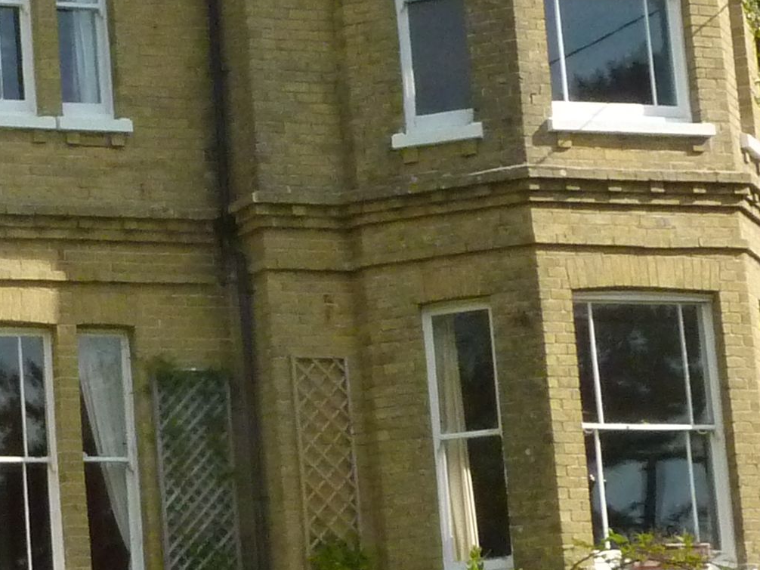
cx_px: -39
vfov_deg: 8.5
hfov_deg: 11.2
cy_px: 193
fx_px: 3821
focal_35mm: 174
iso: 400
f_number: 6.3
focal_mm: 7.9
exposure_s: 1/1000
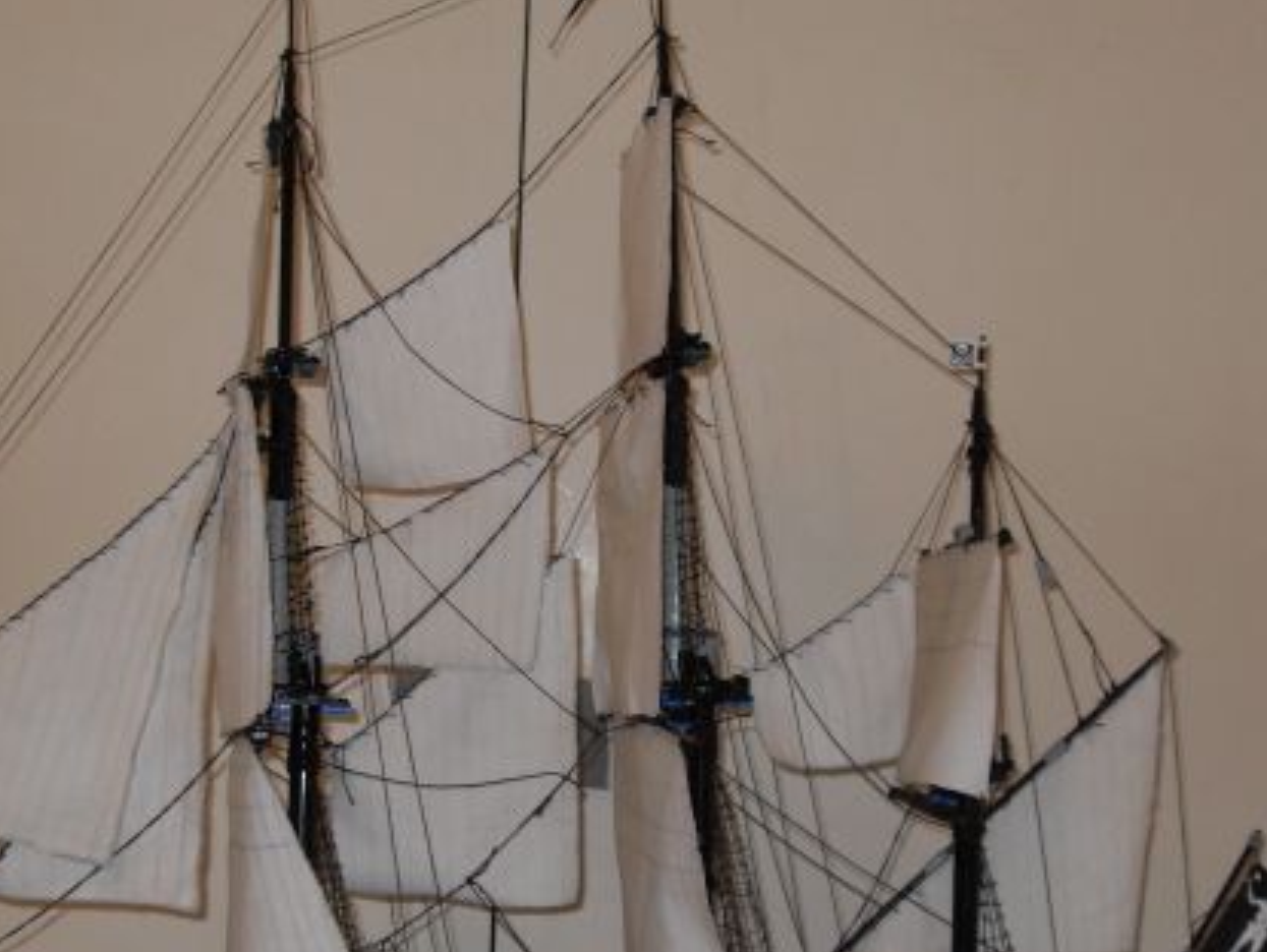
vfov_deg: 25.5
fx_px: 2088
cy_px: 659
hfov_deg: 33.8
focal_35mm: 57
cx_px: 656
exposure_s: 1/45
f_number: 2.8
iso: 100
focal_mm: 6.3
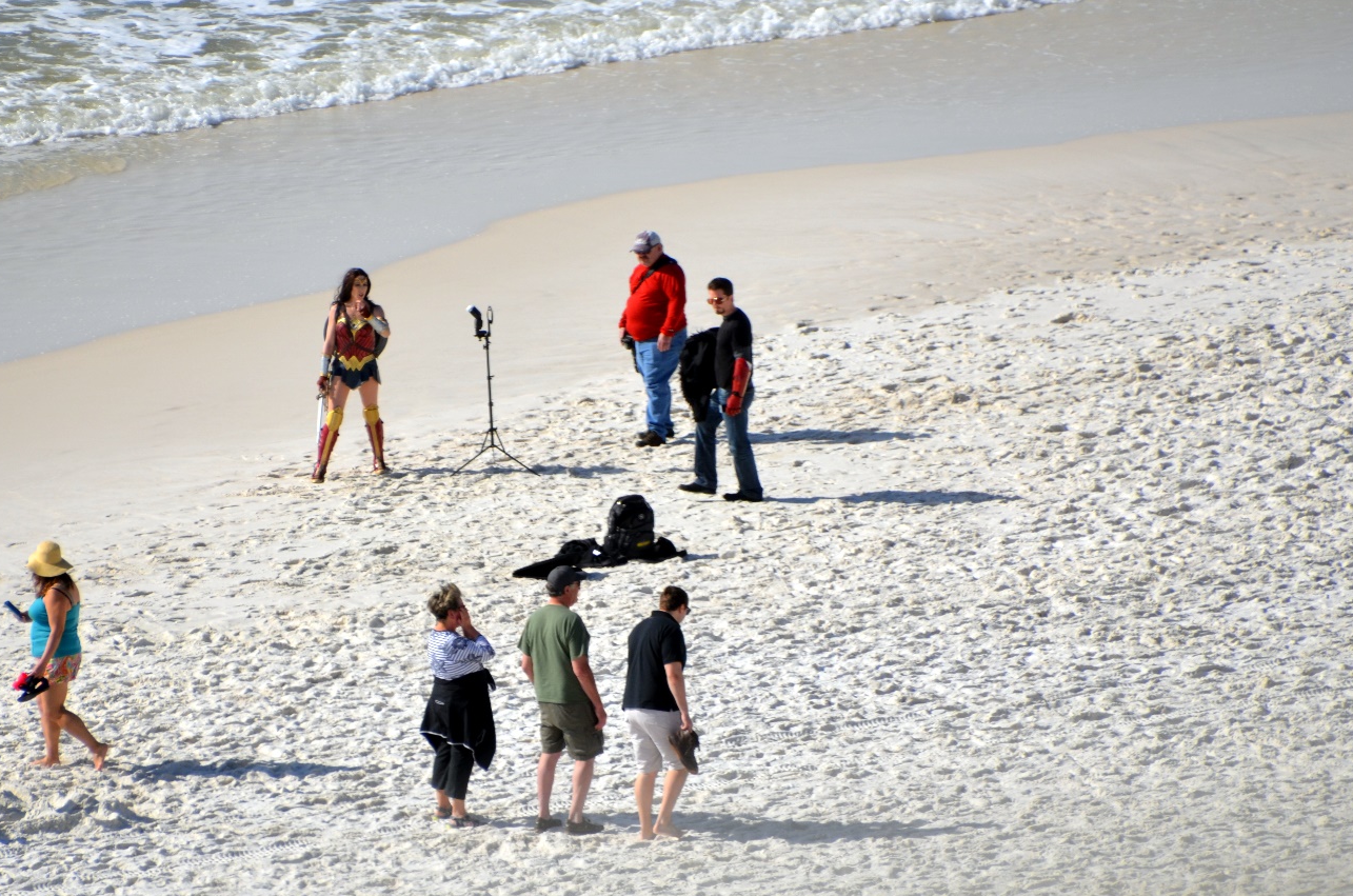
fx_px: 28016
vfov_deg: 1.8
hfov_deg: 2.8
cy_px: 364
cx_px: 559
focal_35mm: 747
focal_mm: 400
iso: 200
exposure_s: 1/800
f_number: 7.1
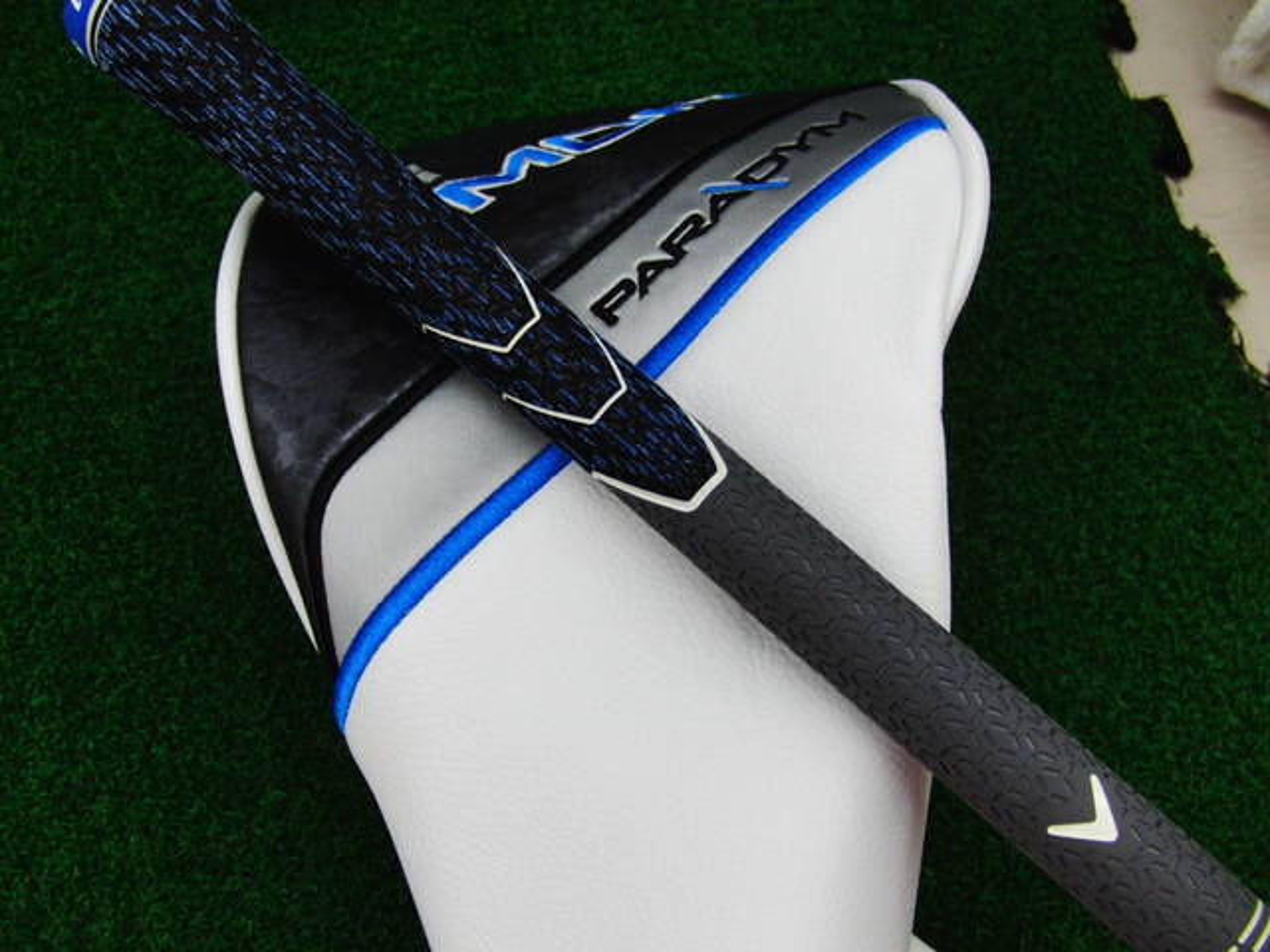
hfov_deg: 50.1
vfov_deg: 38.7
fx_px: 1357
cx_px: 635
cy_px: 476
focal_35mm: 37
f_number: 3.6
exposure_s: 1/80
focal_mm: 6.42
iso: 200
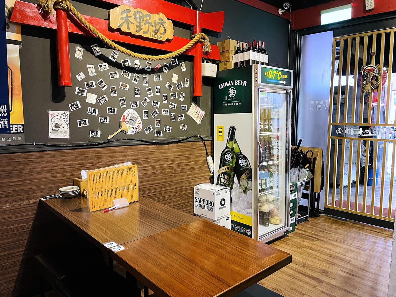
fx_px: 297
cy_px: 148
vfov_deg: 53.1
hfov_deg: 67.3
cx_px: 198
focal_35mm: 26
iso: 640
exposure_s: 1/35
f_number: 1.6
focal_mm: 4.2
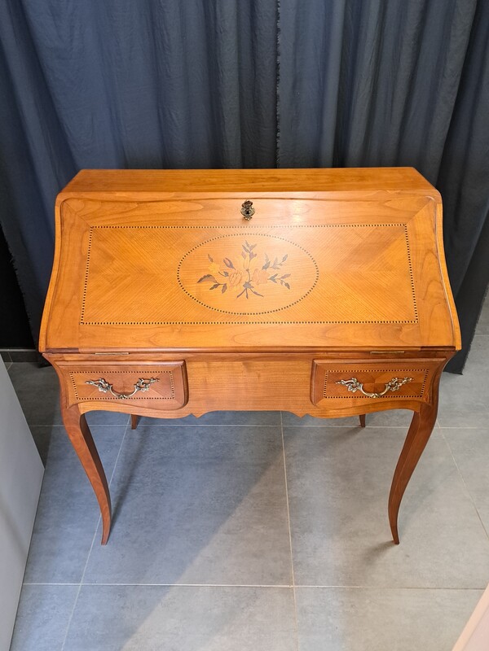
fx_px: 452
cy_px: 326
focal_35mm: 24
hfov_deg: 56.8
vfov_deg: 71.6
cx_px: 244
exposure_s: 1/25
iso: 640
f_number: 1.8
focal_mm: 5.23
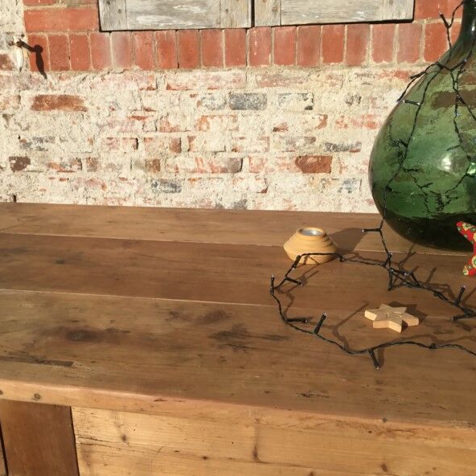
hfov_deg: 44.8
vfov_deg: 44.9
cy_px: 239
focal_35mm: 37
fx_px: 576
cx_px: 207
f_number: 2.4
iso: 25
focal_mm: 3.3
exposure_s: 1/1508
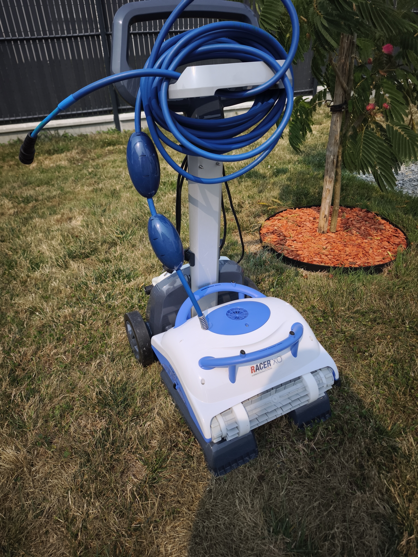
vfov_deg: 73.9
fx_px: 370
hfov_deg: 58.9
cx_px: 209
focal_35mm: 23
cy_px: 278
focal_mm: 6.57
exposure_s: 1/2959
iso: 50
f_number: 1.6
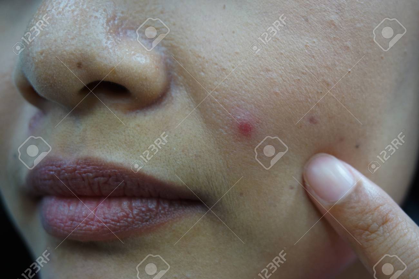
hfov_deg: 40.0
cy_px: 140
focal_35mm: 50
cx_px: 210
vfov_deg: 27.2
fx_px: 576
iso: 800
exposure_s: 1/20
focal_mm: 33
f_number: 5
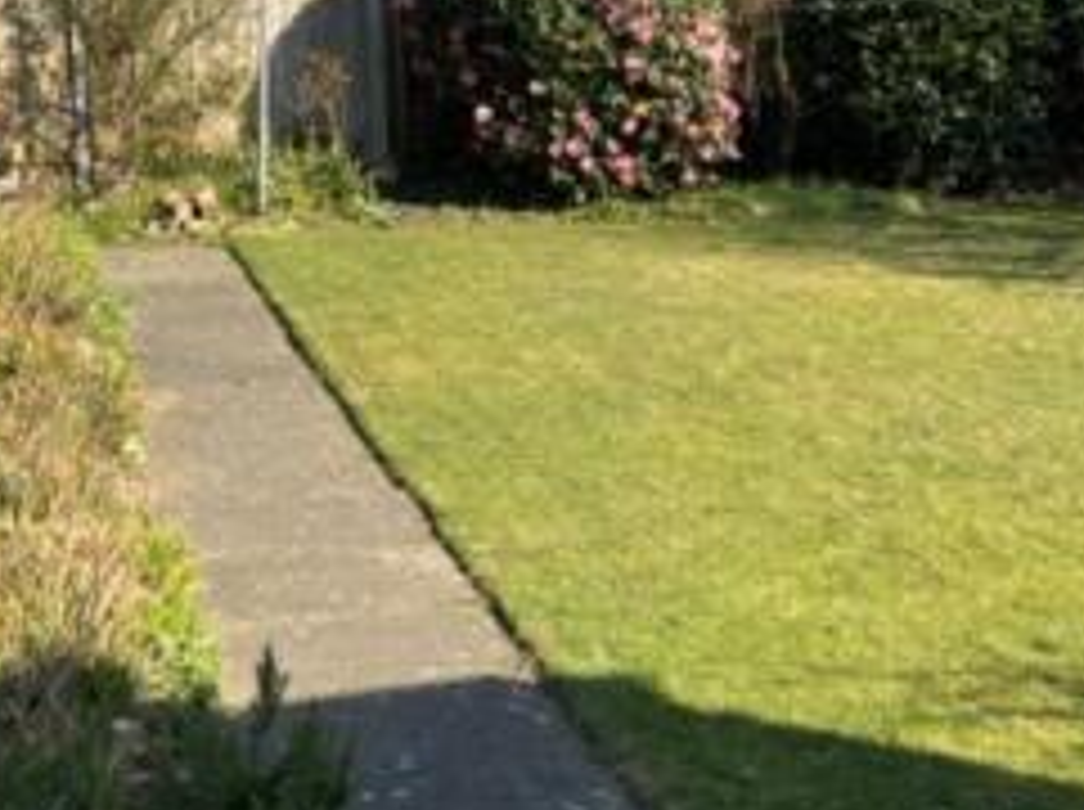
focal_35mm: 63
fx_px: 1970
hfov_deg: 30.0
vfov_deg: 23.1
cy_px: 236
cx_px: 884
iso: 50
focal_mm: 5.96
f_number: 1.6
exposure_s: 1/1876
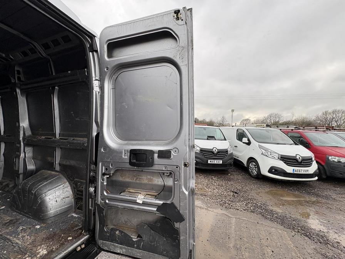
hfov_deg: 102.1
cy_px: 130
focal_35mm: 14
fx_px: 140
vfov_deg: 85.7
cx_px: 172
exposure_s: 1/99
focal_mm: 2.22
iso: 50
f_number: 2.2
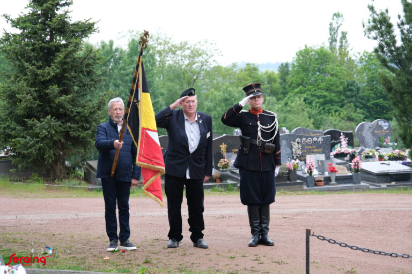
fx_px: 1327
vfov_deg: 11.8
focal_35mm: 116
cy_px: 137
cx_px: 206
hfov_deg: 17.6
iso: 320
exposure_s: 1/160
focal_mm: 77.5
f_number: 5
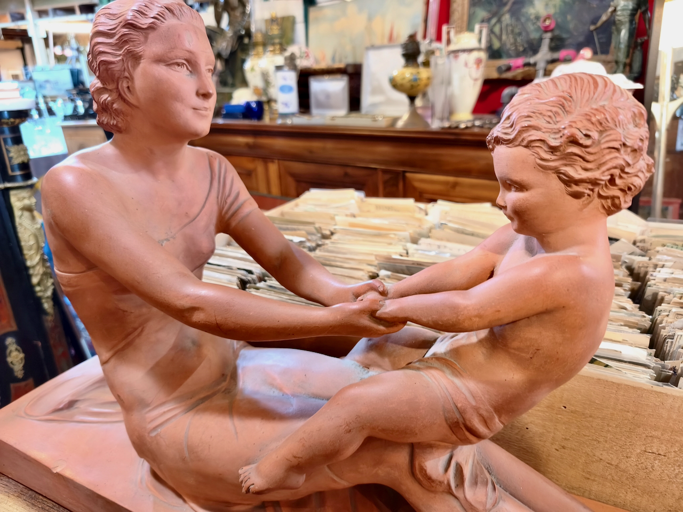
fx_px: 454
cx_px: 342
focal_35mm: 23
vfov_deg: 58.9
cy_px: 256
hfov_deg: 73.9
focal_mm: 5.35
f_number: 1.7
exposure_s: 1/25
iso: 1000
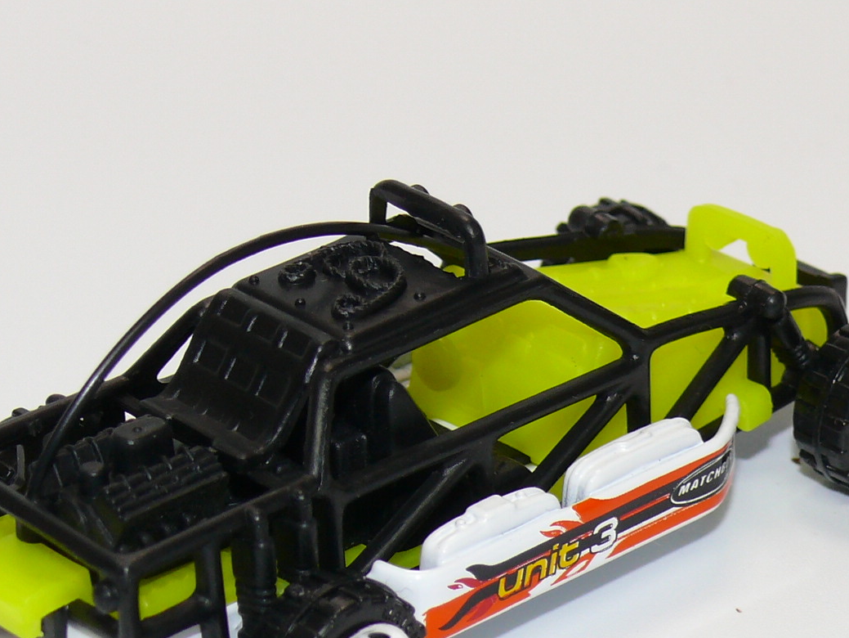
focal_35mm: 157
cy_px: 453
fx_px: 3852
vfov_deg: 9.4
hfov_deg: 12.6
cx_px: 459
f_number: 4
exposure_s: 1/30
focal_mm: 13.3
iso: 100
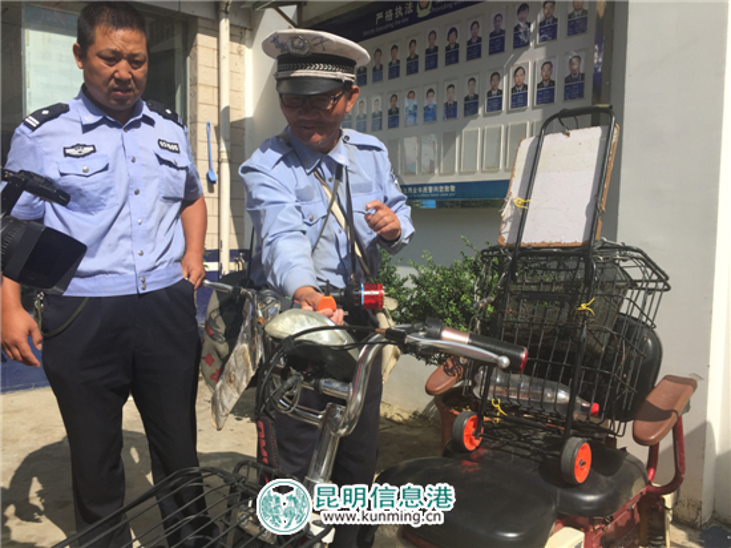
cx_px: 366
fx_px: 612
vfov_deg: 48.2
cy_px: 274
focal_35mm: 29
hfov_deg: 61.7
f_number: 2.2
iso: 32
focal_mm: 4.15
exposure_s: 1/2198
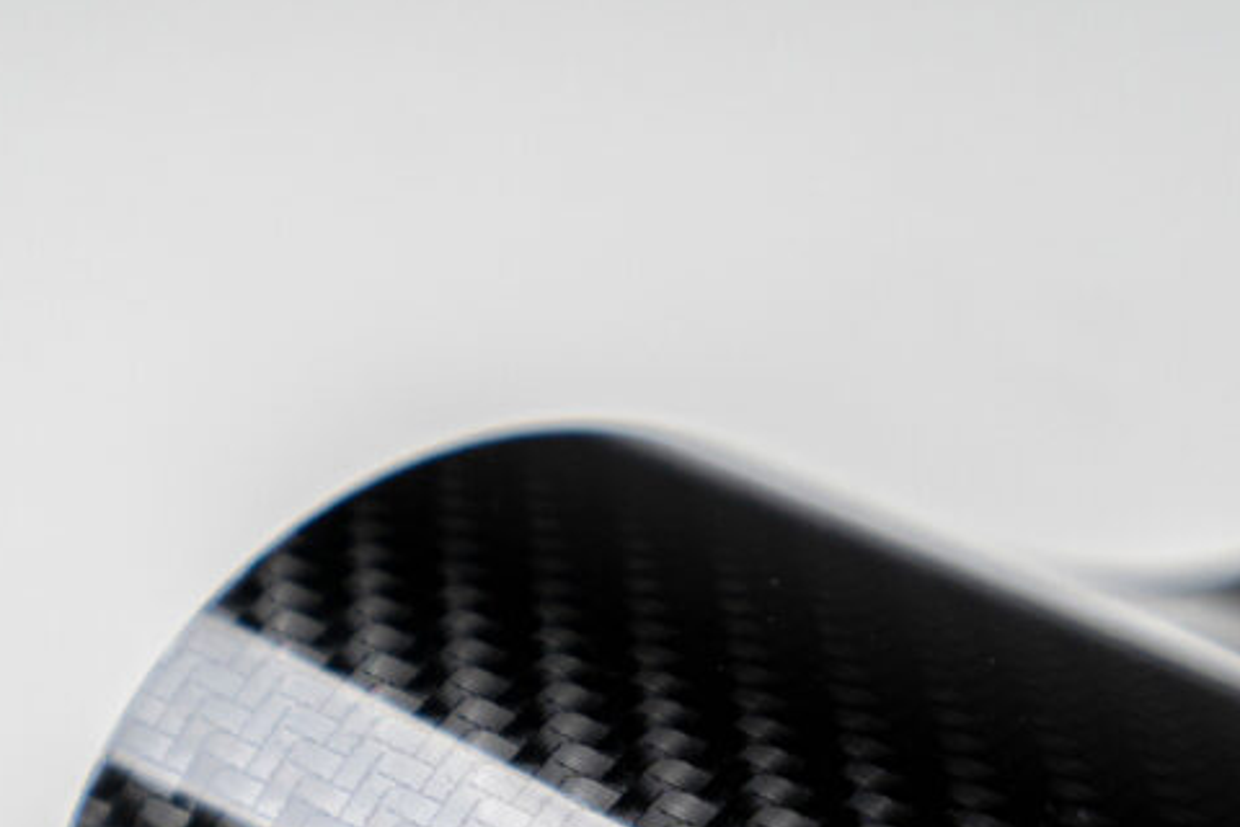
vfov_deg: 12.7
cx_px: 871
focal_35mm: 105
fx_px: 3616
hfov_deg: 19.4
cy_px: 1044
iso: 160
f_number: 5.6
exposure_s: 1/80
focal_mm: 35
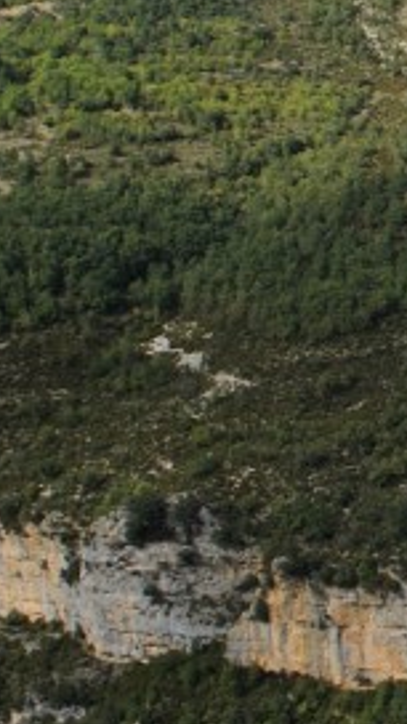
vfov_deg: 18.7
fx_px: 2172
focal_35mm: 113
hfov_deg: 9.3
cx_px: 1069
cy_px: 101
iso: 200
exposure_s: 1/160
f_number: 7.1
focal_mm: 17
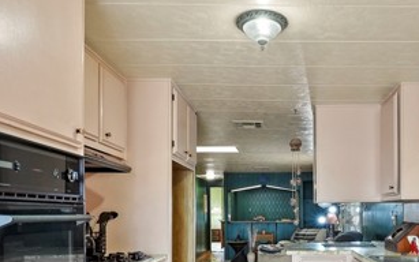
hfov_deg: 55.5
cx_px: 280
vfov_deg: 35.7
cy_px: 222
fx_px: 388
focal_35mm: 34
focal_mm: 16
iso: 2000
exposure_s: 1/15
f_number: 7.1
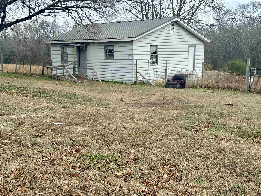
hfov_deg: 39.7
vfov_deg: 30.3
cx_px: 130
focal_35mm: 48
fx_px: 362
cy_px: 98
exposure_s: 1/1980
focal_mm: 6.76
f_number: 1.78
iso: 64
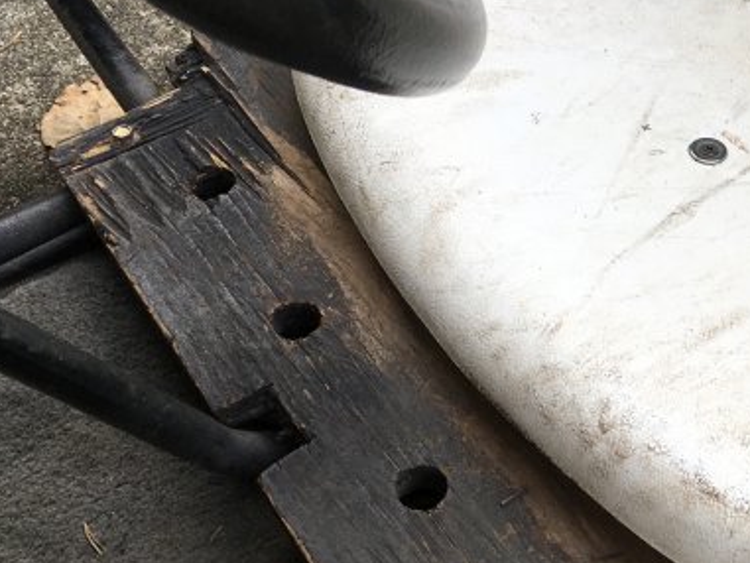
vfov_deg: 18.9
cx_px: 809
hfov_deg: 23.6
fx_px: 1691
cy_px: 297
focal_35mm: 78
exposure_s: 1/144
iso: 25
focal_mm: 4.15
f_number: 2.2
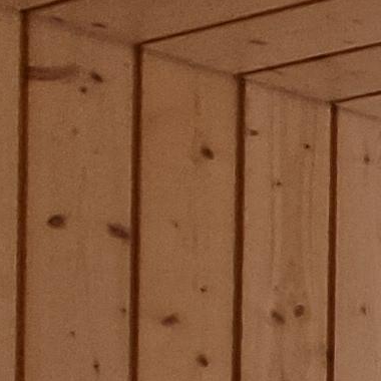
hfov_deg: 7.7
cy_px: 680
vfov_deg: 13.0
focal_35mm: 122
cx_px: 1600
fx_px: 1519
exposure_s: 1/100
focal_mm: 2.2
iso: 80
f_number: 2.2
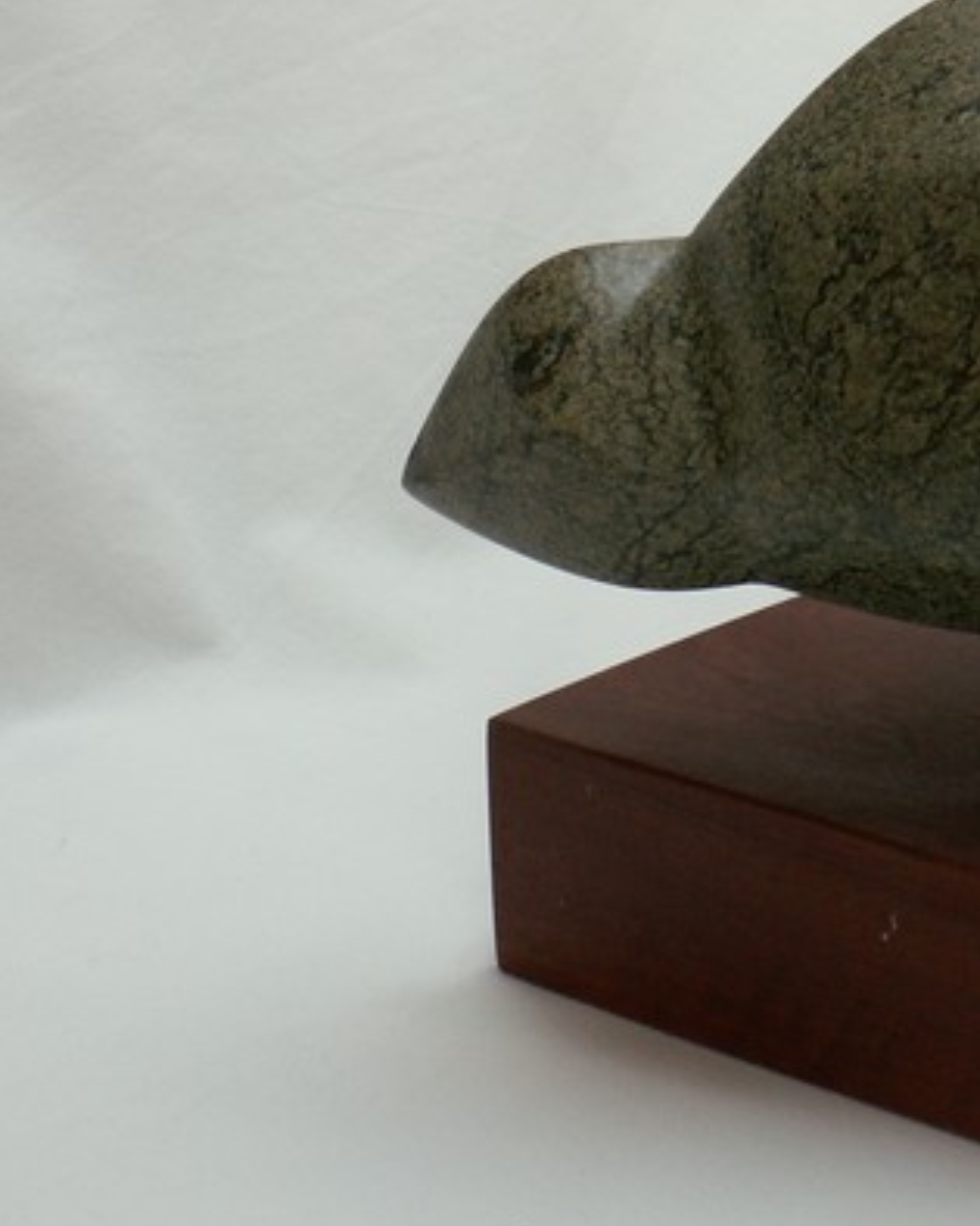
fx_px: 8632
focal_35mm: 238
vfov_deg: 8.1
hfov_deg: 6.5
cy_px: 401
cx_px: 1083
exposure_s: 1/50
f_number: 4.5
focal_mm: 19.55
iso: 50
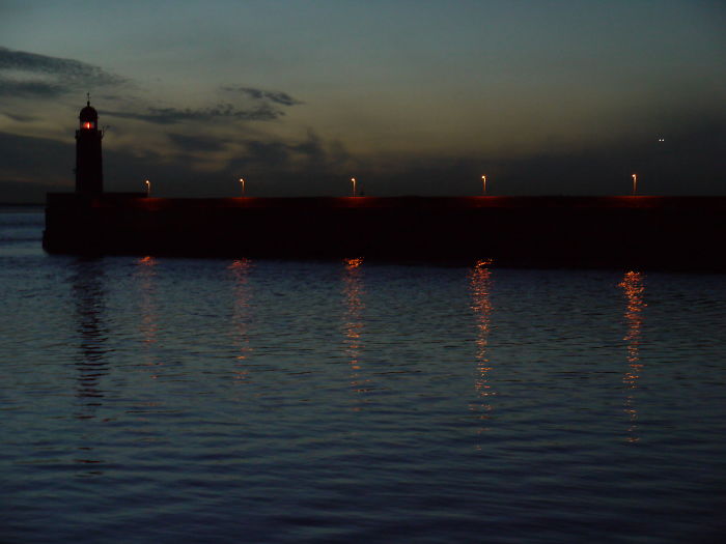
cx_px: 363
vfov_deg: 16.4
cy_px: 272
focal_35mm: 90
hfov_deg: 21.8
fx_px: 1888
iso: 800
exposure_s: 1/8
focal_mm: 45
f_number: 5.6
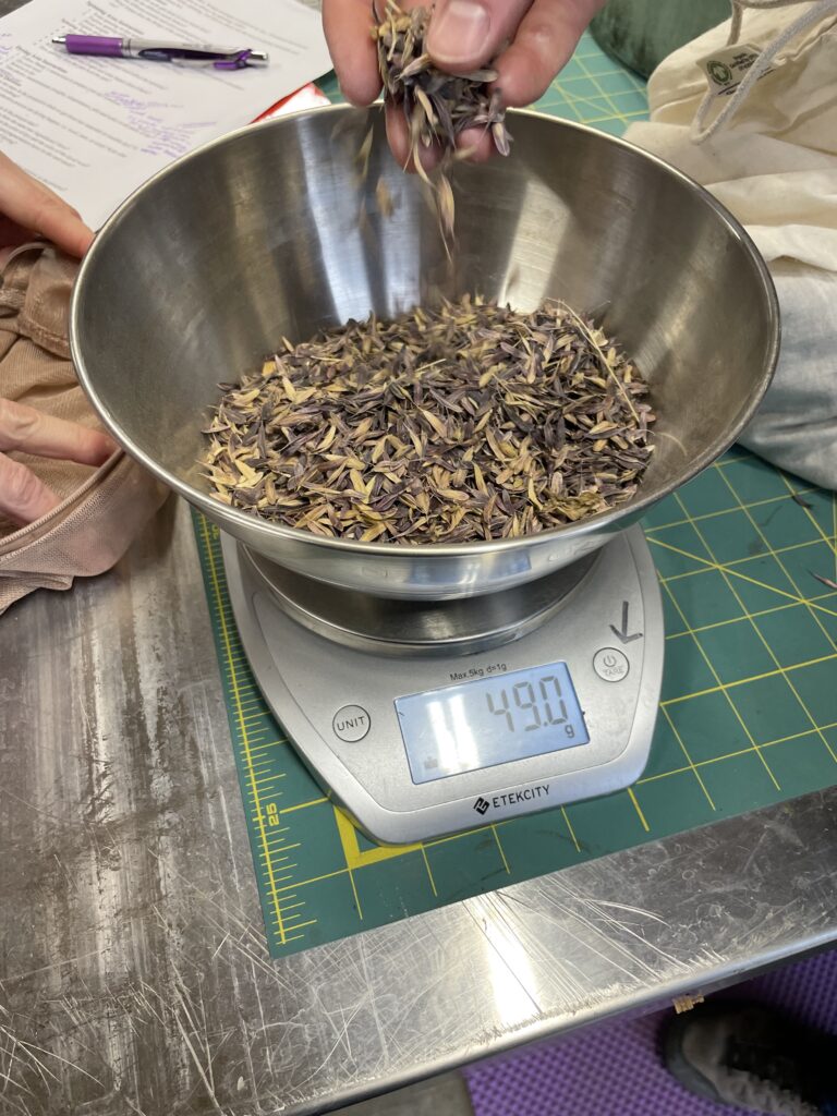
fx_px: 838
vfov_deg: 67.3
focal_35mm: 26
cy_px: 558
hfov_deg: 53.1
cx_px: 418
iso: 125
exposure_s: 1/120
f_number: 1.6
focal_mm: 4.2
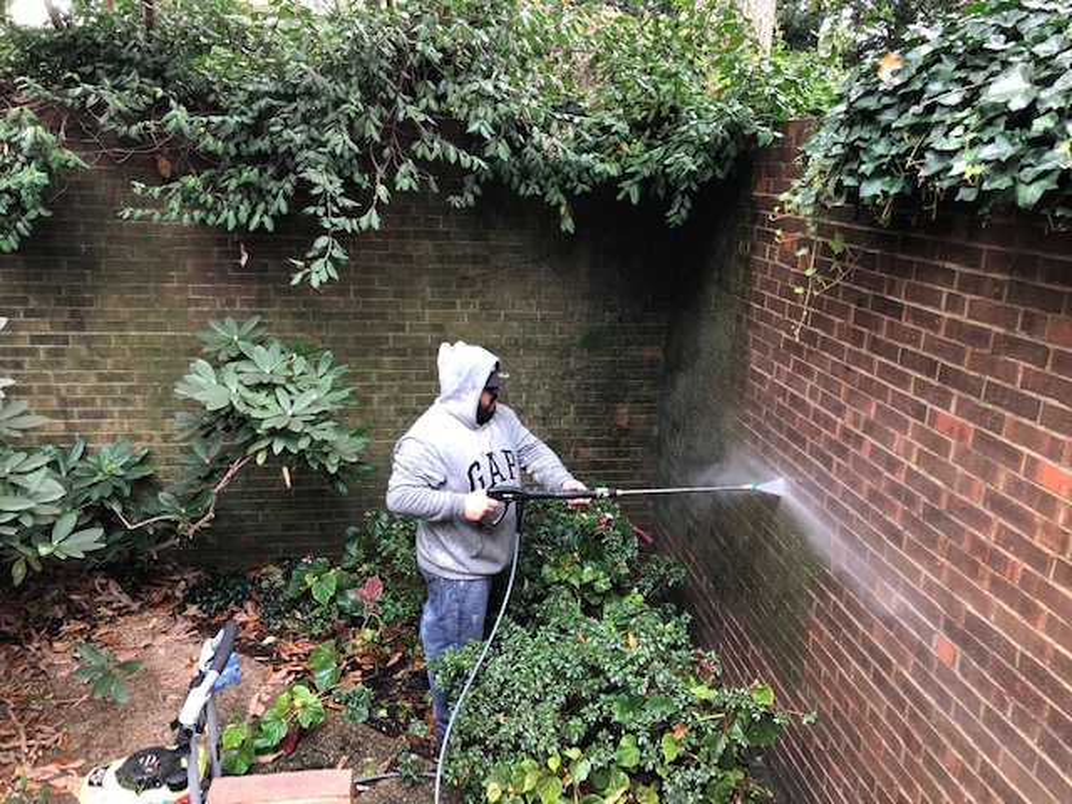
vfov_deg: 48.2
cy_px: 402
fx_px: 898
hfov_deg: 61.7
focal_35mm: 29
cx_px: 536
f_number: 1.8
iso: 32
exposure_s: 1/30
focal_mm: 3.99
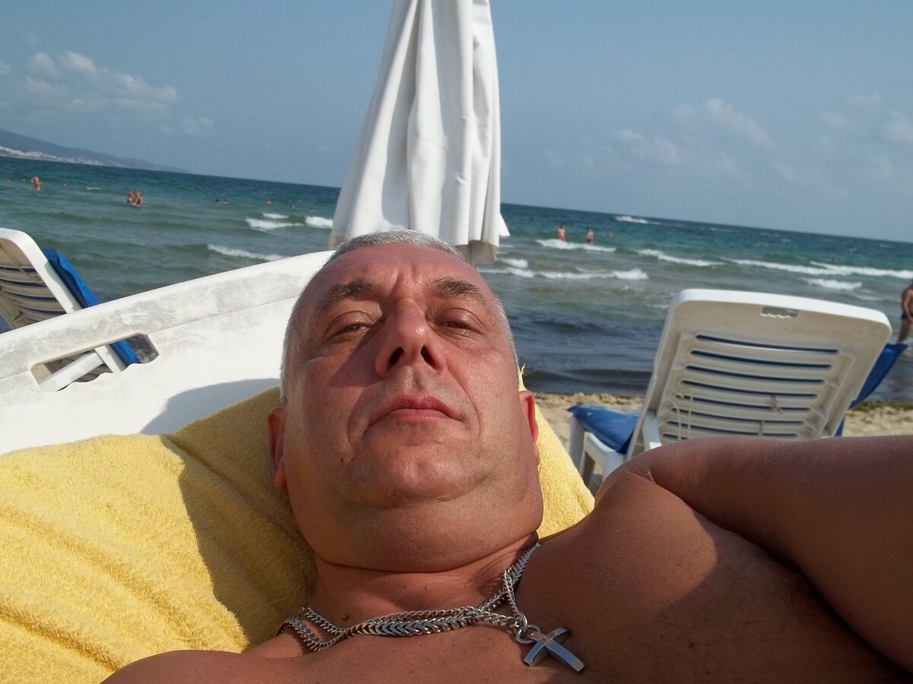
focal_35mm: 36
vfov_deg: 39.7
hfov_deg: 51.4
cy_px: 342
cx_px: 456
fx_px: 950
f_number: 8
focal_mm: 6.5
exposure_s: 1/320
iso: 64
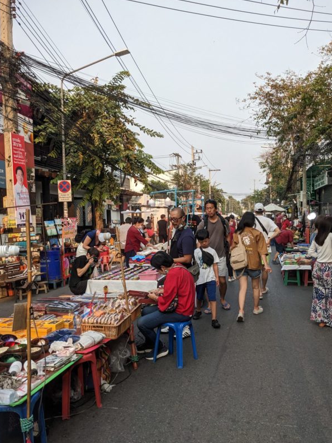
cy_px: 221
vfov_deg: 60.0
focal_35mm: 30
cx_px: 179
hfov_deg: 46.8
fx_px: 384
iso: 77
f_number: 1.73
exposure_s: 1/939
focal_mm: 4.38
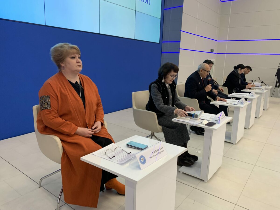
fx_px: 210
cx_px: 140
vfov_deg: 53.1
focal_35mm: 26
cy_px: 105
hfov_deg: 67.3
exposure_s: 1/60
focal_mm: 4.25
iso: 100
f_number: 1.8
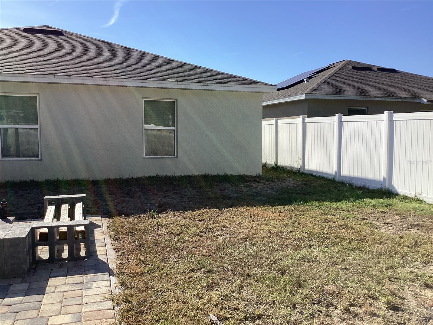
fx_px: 388
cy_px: 162
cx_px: 216
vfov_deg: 45.4
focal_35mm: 31
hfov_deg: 58.4
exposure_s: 1/1431
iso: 25
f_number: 2.4
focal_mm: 3.3
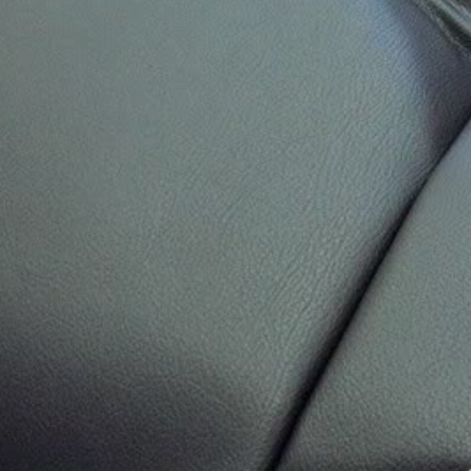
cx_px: 497
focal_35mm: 76
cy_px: 133
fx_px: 1170
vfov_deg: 22.6
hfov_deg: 21.7
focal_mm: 6.3
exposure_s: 1/80
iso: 800
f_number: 2.8
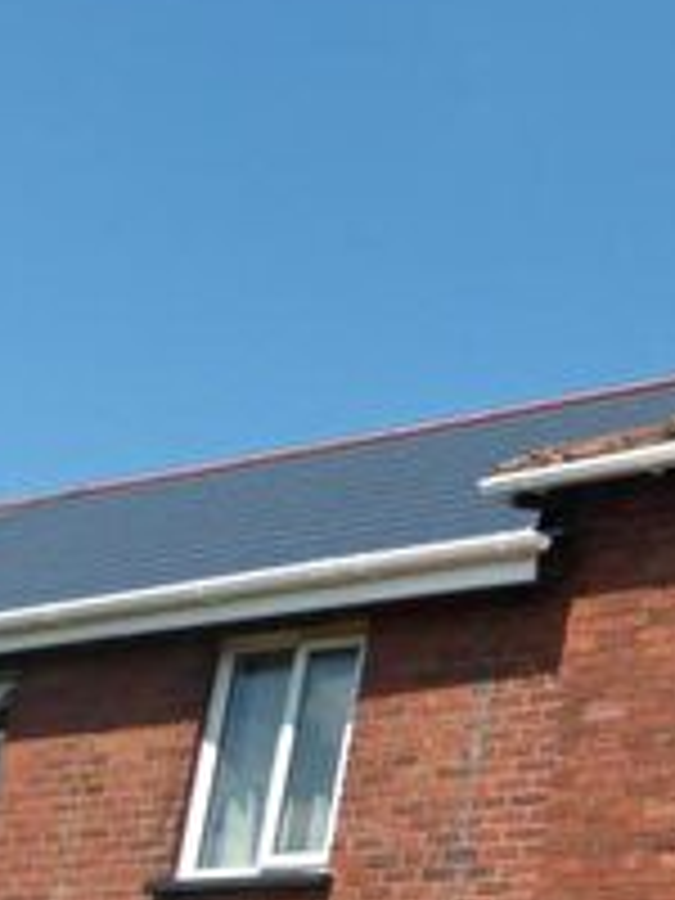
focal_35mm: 84
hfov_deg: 15.6
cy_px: 826
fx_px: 2184
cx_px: 1130
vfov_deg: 22.7
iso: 100
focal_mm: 4.3
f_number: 4
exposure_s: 1/800
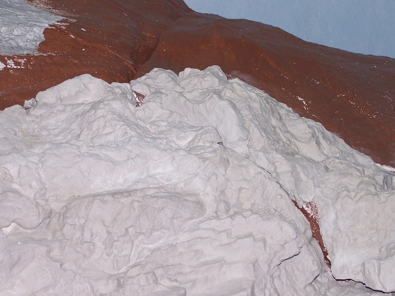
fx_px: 1746
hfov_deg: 12.9
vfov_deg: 9.7
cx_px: 208
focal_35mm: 153
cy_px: 198
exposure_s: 1/90
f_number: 3.2
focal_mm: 17.5
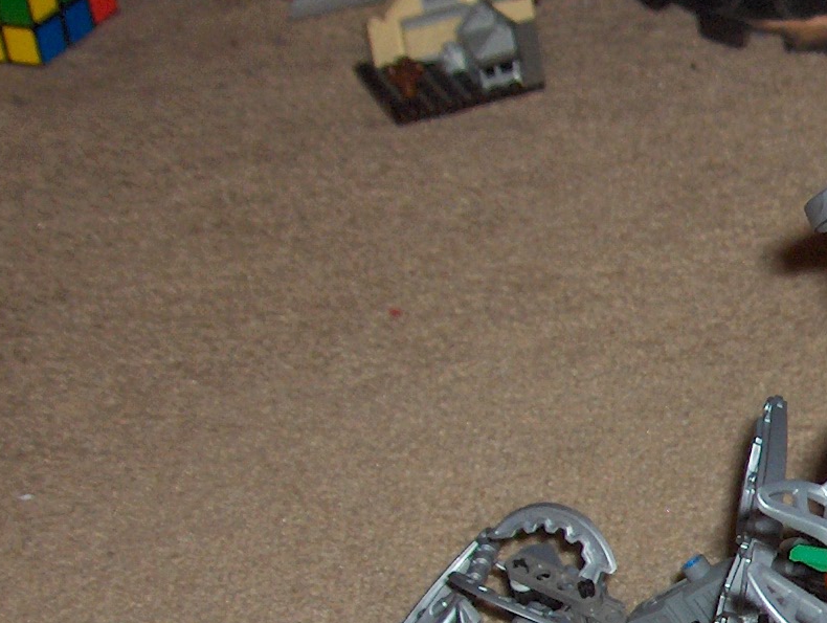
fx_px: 3063
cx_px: 1265
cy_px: 645
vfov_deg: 11.5
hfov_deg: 14.3
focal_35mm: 128
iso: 100
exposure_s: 1/60
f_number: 2.8
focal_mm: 8
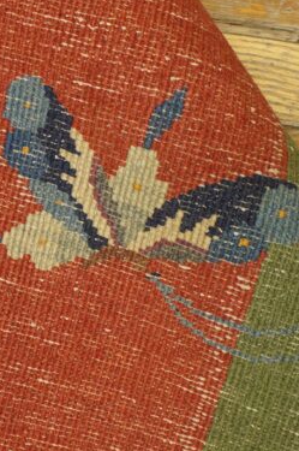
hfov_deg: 20.3
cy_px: 170
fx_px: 812
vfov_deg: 30.9
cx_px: 6
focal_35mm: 65
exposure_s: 1/60
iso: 1250
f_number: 4
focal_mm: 18
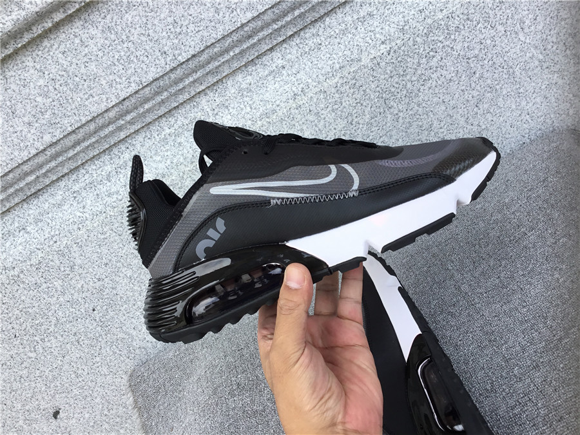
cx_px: 290
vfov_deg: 45.4
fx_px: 519
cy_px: 218
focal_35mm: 31
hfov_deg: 58.4
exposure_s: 1/319
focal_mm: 3.3
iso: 25
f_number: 2.4
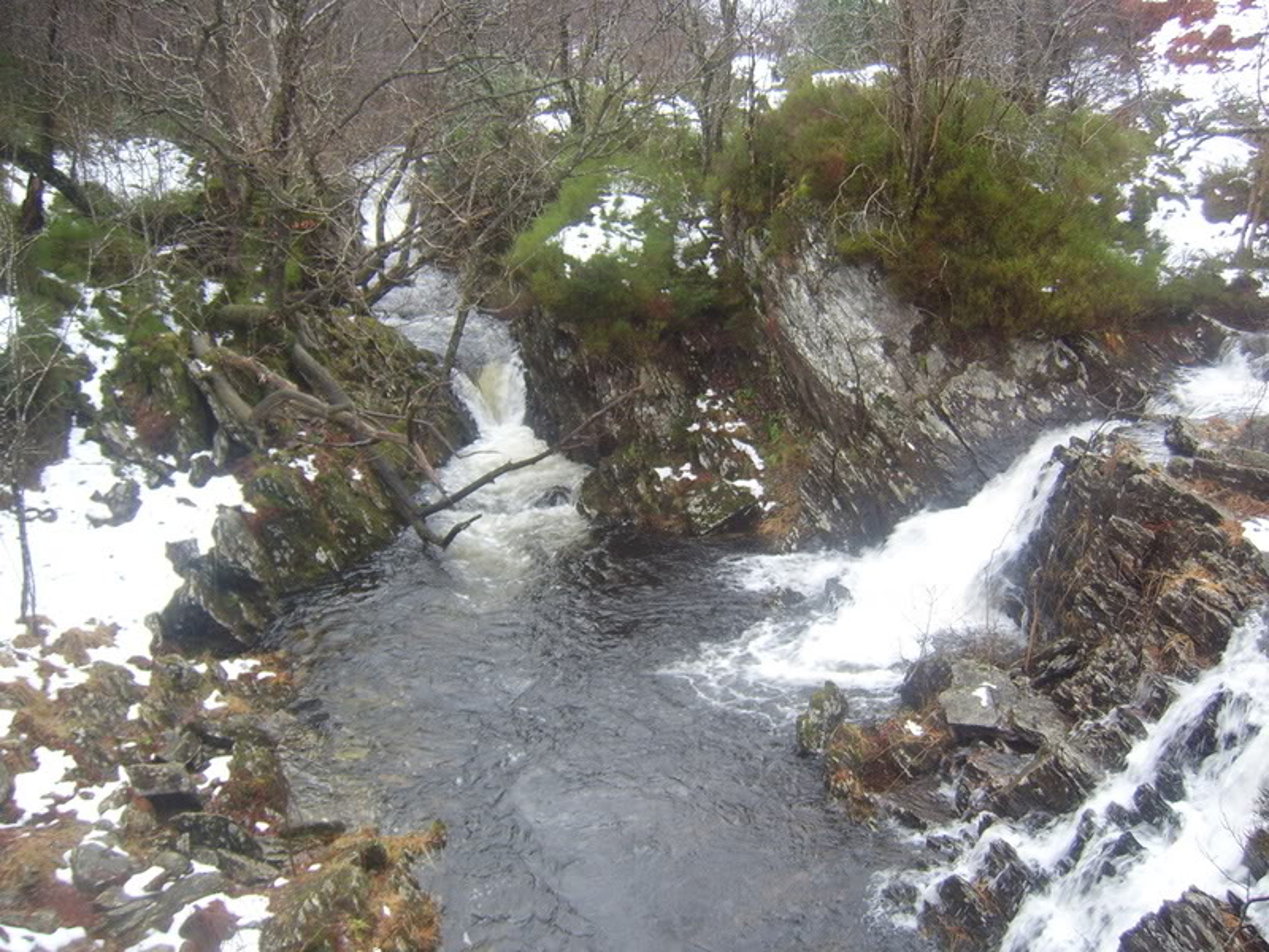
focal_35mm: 31
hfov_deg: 58.4
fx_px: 1136
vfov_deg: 45.4
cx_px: 634
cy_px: 476
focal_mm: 8.13
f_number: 2.7
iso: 100
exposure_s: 1/42
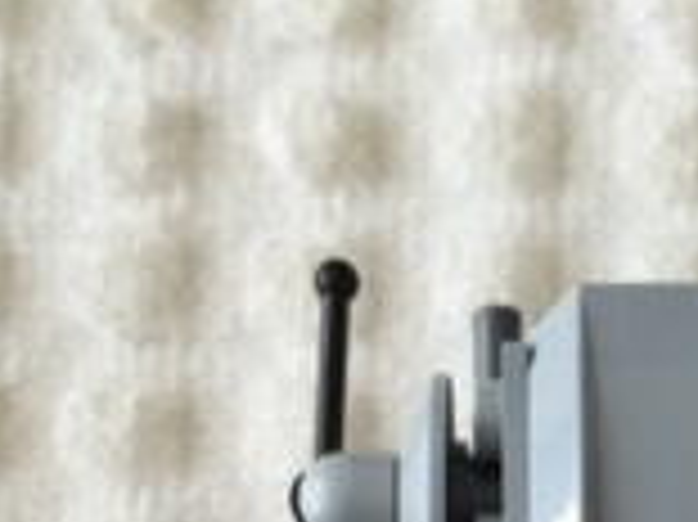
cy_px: 954
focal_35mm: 120
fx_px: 2418
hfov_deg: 16.0
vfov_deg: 11.4
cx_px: 752
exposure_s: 1/30
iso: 40
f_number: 2.2
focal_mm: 4.15
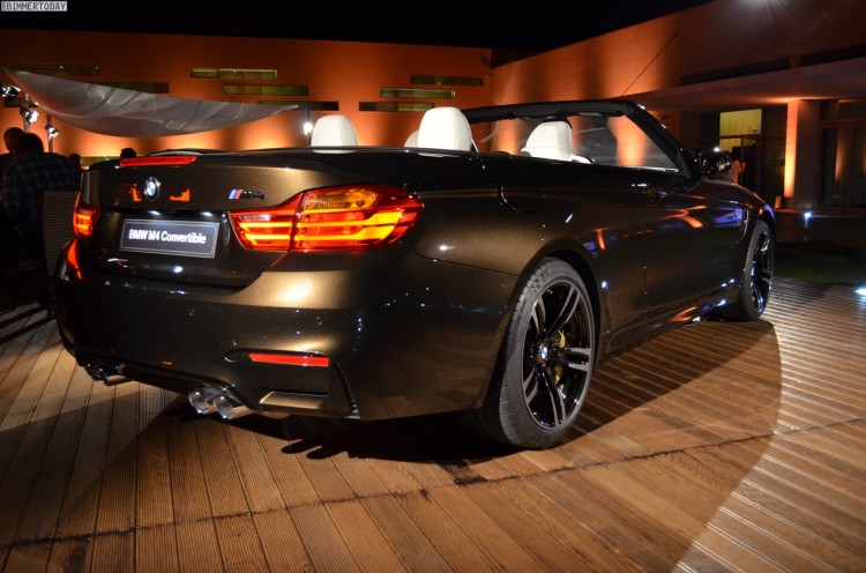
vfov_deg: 39.8
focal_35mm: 33
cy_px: 286
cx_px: 433
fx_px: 792
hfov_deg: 57.3
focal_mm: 22
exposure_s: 1/30
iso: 900
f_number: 4
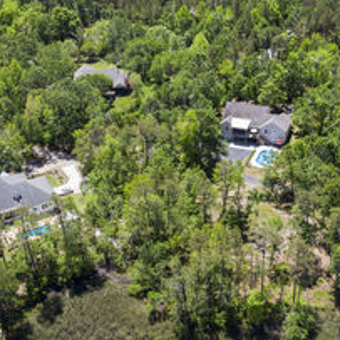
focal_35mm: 51
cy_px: 204
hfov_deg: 33.1
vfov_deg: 33.3
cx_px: 225
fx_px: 567
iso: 100
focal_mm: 10.26
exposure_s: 1/100
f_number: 7.1
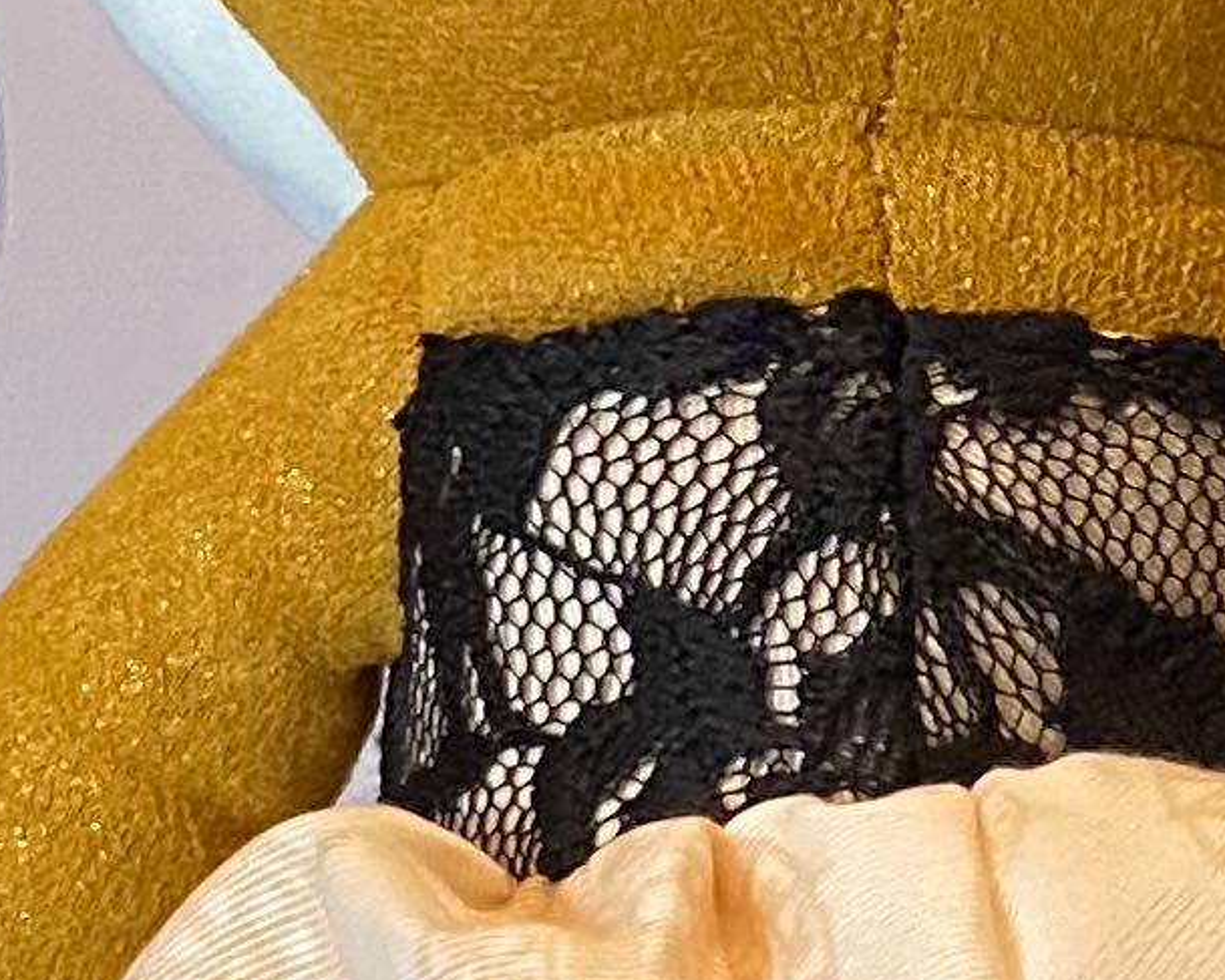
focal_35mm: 168
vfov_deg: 9.1
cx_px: 1165
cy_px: 1185
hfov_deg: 11.4
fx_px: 6090
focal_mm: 4.25
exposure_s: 1/60
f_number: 1.8
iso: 200
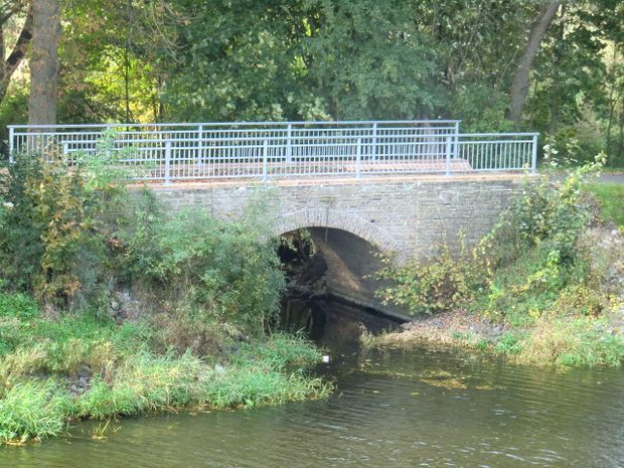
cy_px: 234
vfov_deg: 14.1
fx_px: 1893
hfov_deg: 18.7
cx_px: 312
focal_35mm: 105
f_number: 5
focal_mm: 18.8
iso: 250
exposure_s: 1/100
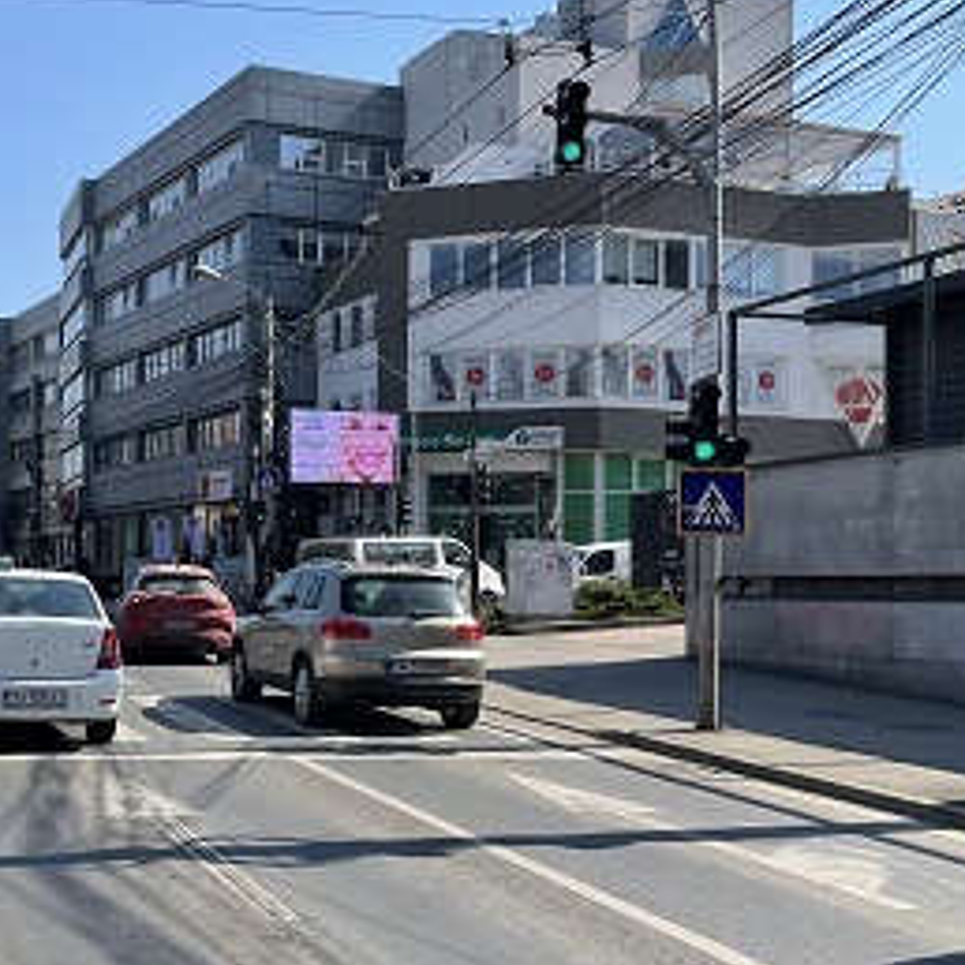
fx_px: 1609
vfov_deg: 33.4
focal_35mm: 51
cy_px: 544
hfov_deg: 32.8
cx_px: 258
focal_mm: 4.2
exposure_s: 1/3401
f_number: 1.6
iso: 32
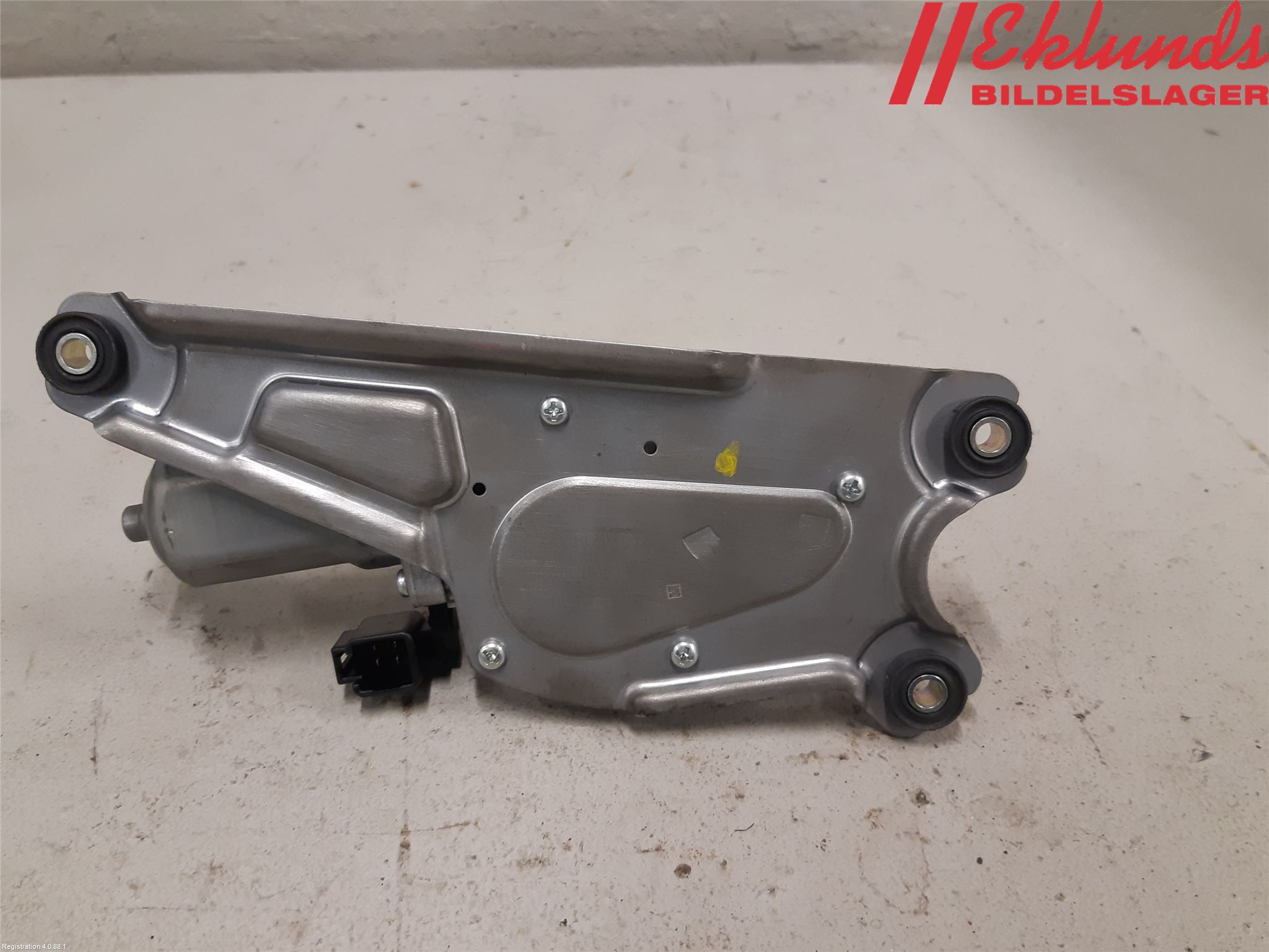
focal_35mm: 26
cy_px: 476
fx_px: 953
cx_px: 634
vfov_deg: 53.1
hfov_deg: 67.3
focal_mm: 3.93
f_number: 1.7
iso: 125
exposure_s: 1/50
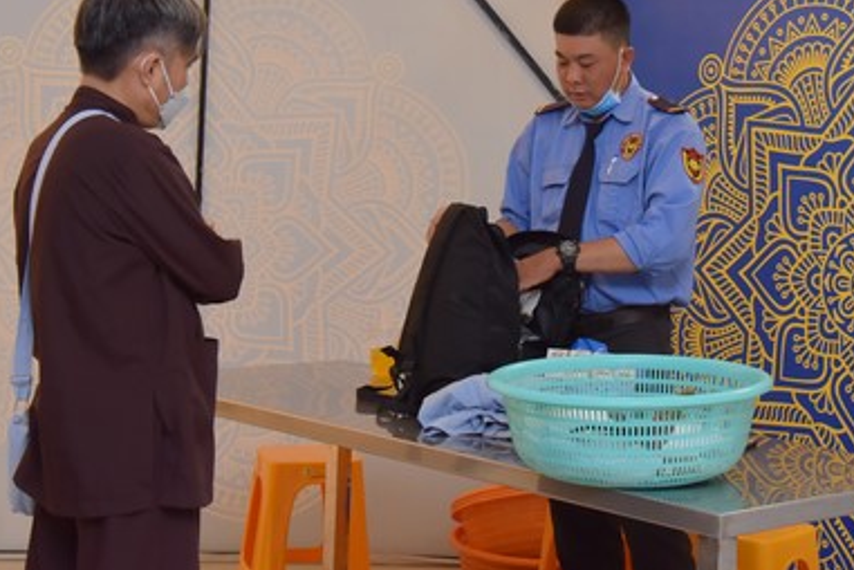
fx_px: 1779
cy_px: 122
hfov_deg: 26.9
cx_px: 520
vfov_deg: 18.0
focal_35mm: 75
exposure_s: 1/160
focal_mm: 44
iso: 1600
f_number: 5.6
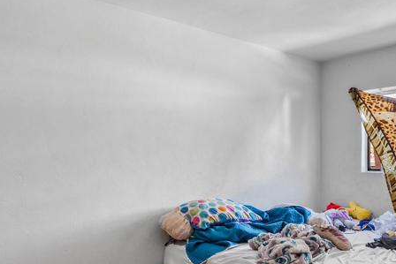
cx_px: 268
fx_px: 352
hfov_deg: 57.3
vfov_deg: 40.6
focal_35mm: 32
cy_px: 177
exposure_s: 1/2
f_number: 10
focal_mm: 14
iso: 800
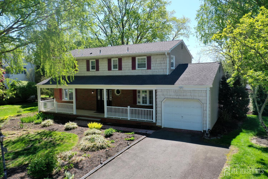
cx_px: 134
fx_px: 208
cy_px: 90
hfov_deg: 65.5
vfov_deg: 46.4
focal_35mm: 28
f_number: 5
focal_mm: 10.26
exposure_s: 1/320
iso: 100
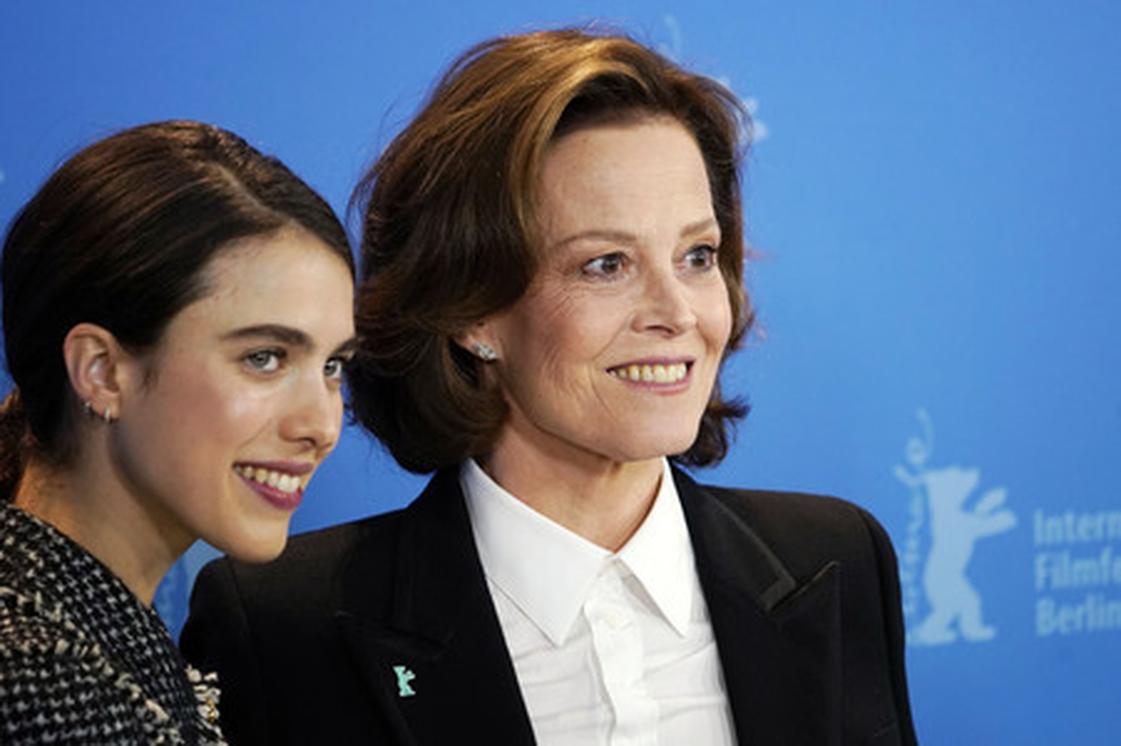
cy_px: 373
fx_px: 6223
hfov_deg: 10.3
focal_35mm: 200
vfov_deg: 6.9
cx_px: 560
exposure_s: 1/200
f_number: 5.6
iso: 3200
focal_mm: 200
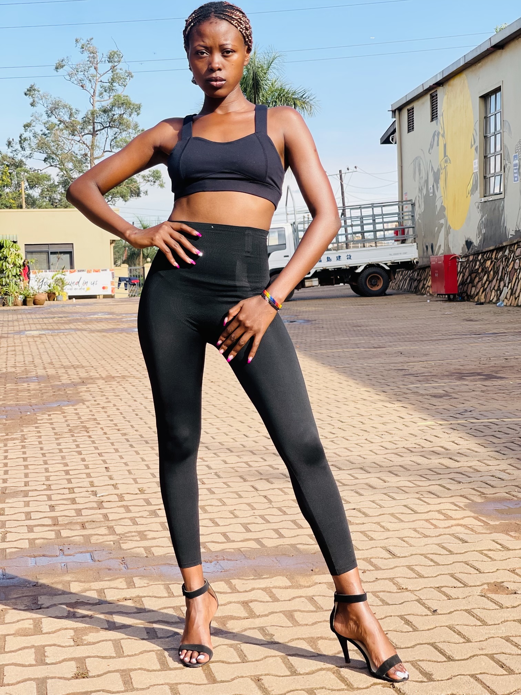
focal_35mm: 64
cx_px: 260
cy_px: 348
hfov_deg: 22.9
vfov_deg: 30.3
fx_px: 1284
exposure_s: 1/477
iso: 32
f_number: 2.2
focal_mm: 7.5
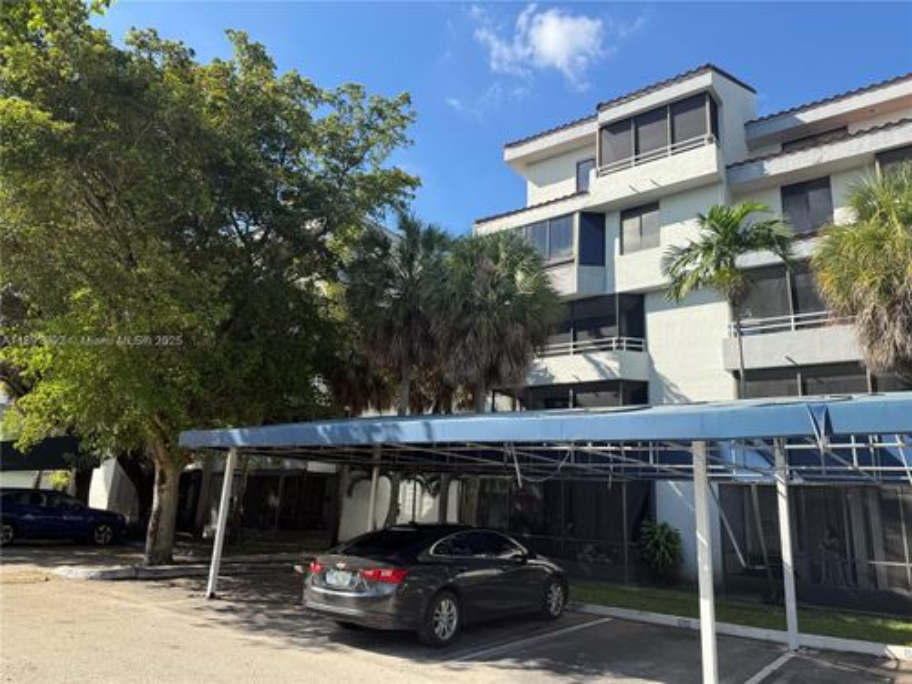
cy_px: 342
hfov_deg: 71.6
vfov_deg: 56.8
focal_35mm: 24
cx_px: 456
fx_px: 632
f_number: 1.78
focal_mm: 6.76
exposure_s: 1/1618
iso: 80
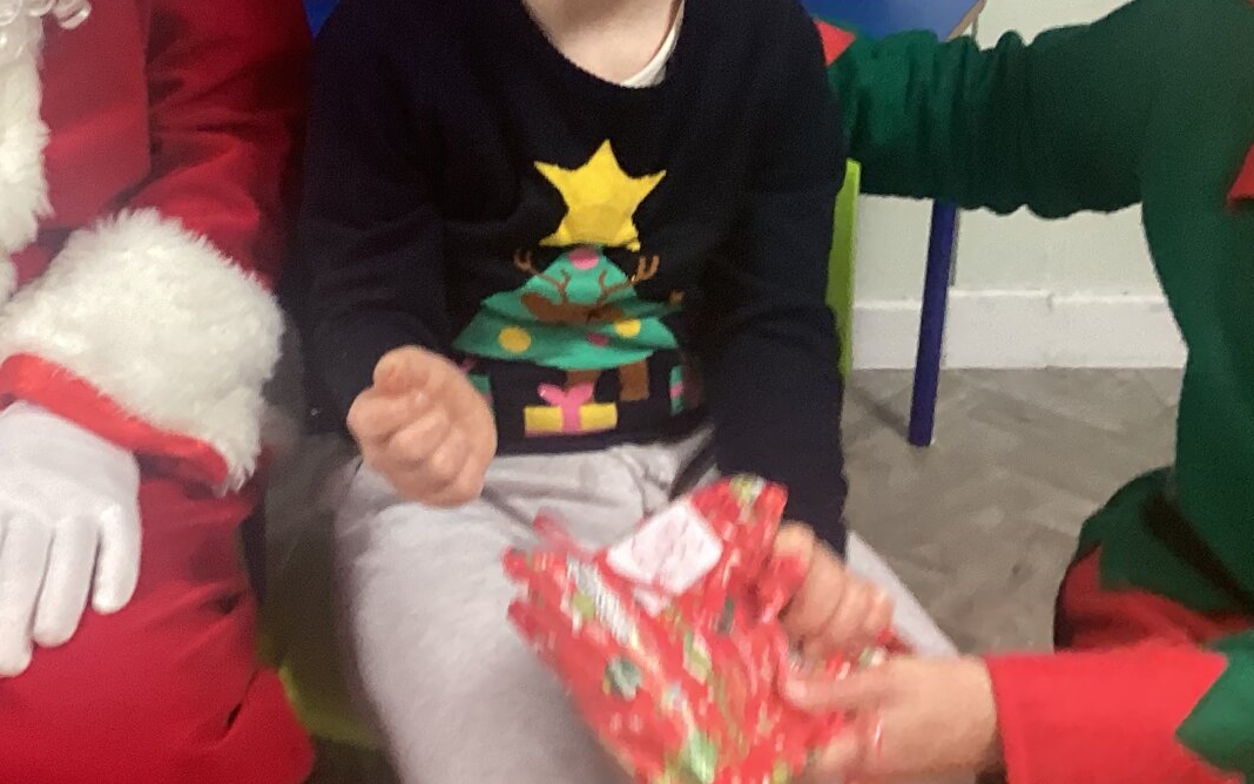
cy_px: 43
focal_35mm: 63
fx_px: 2154
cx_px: 283
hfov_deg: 31.8
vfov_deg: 20.1
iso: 160
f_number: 2.4
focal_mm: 3.3
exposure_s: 1/50
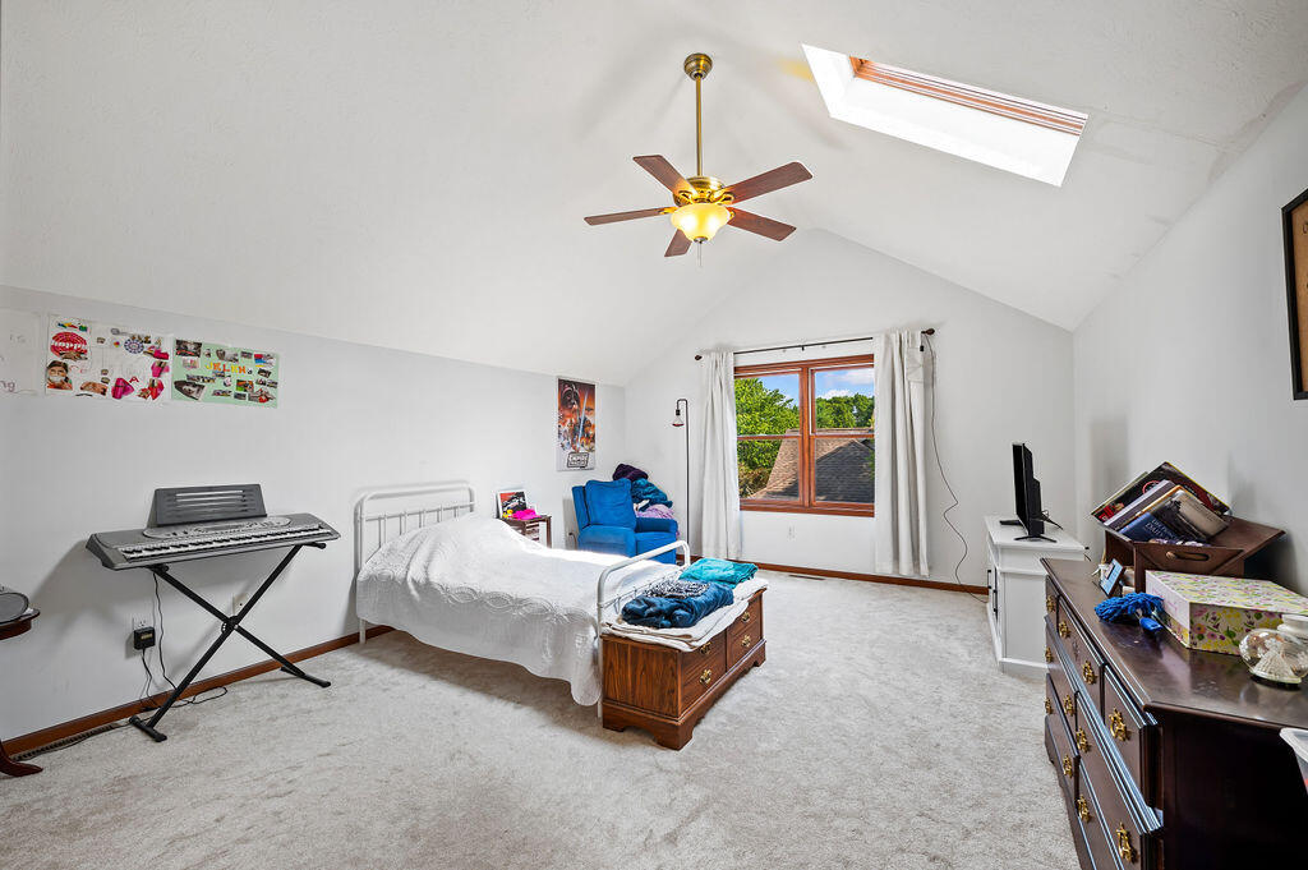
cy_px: 435
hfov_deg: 102.3
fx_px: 526
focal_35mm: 14
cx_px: 654
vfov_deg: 79.1
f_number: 9
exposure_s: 1/4
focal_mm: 14.5
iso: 250
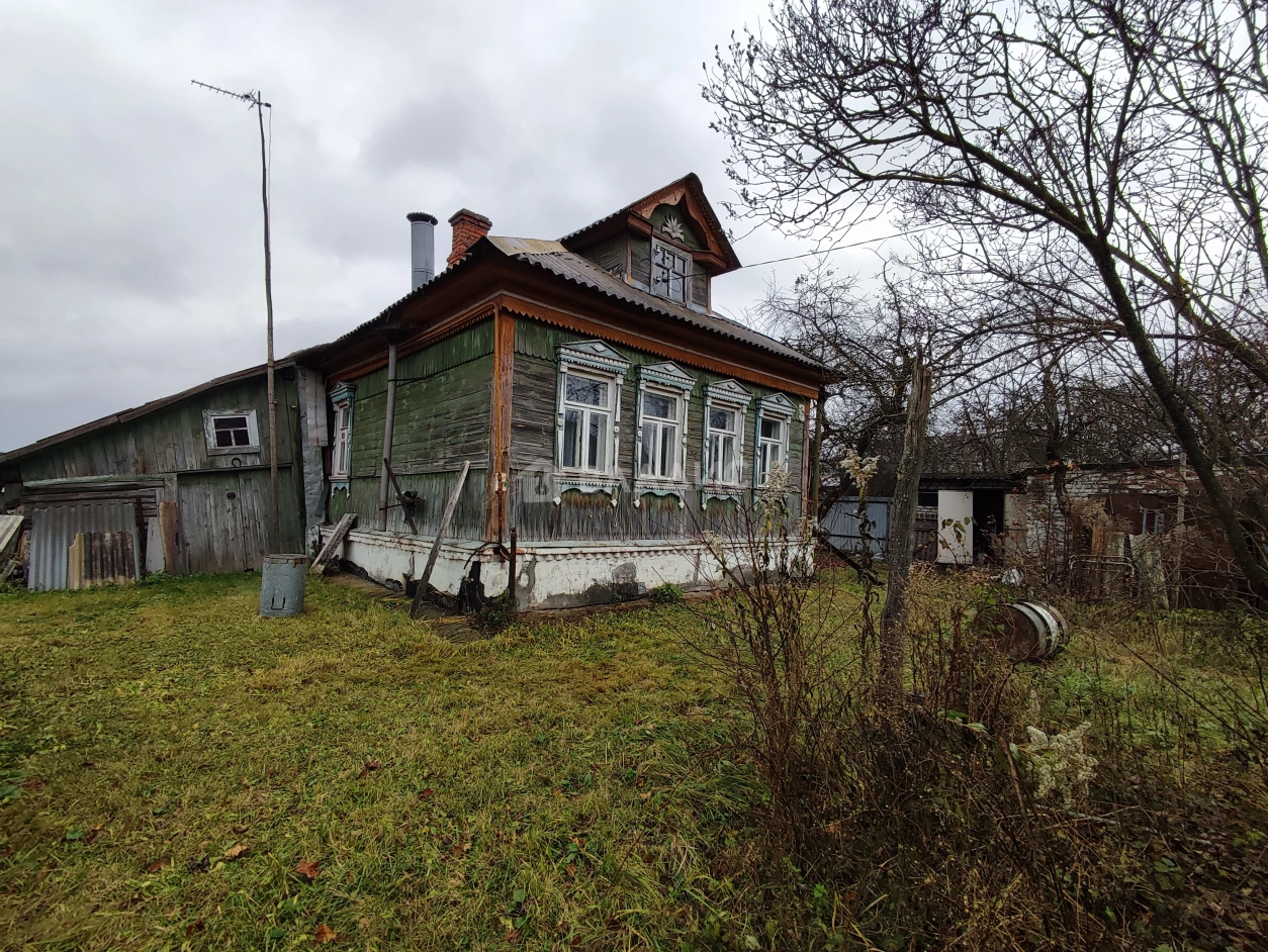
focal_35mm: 16
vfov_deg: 78.2
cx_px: 634
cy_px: 476
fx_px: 586
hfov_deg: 94.5
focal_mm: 1.65
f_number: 2.2
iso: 50
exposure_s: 1/284
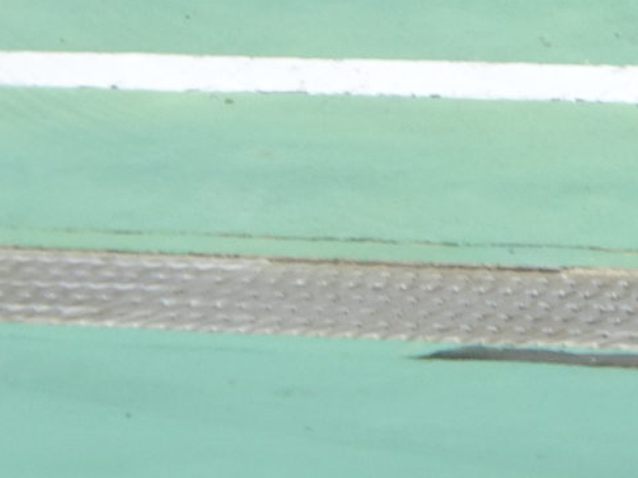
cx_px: 873
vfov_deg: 2.5
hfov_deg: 3.4
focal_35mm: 589
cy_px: -413
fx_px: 10853
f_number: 5.6
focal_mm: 19.1
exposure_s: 1/200
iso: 80
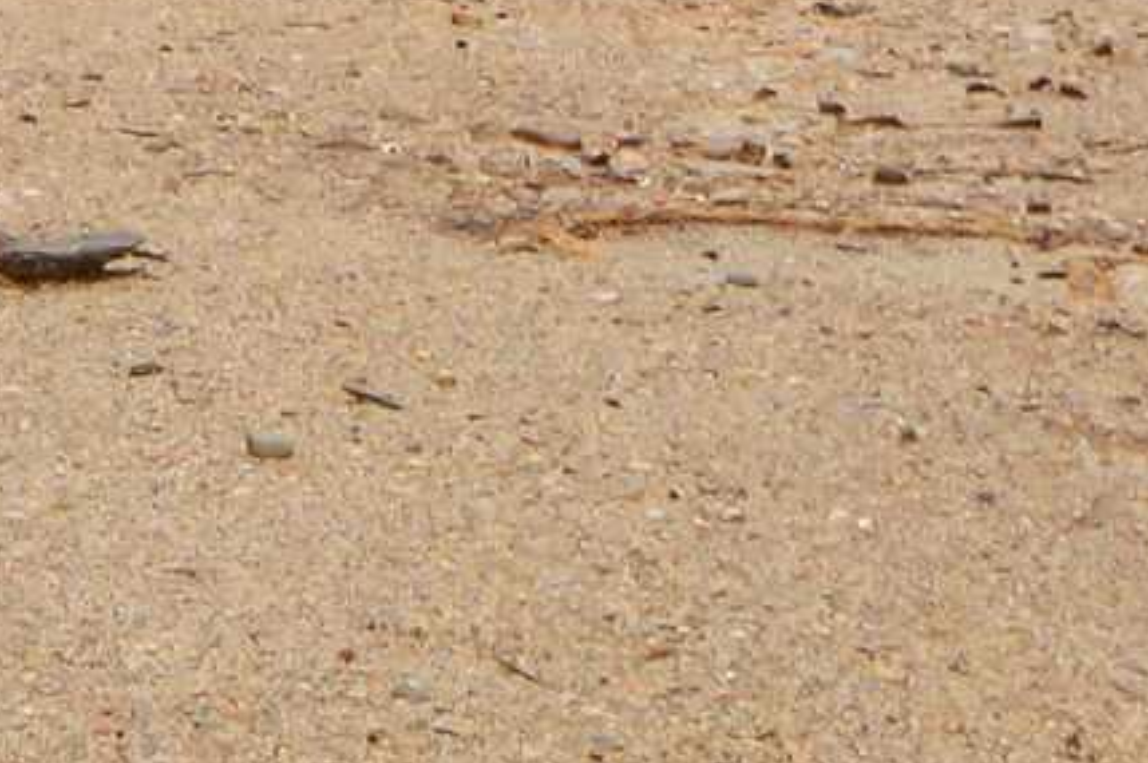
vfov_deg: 7.4
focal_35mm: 172
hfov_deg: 11.4
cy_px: -1116
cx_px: -704
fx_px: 5479
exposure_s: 1/125
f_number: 4
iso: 140
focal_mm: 16
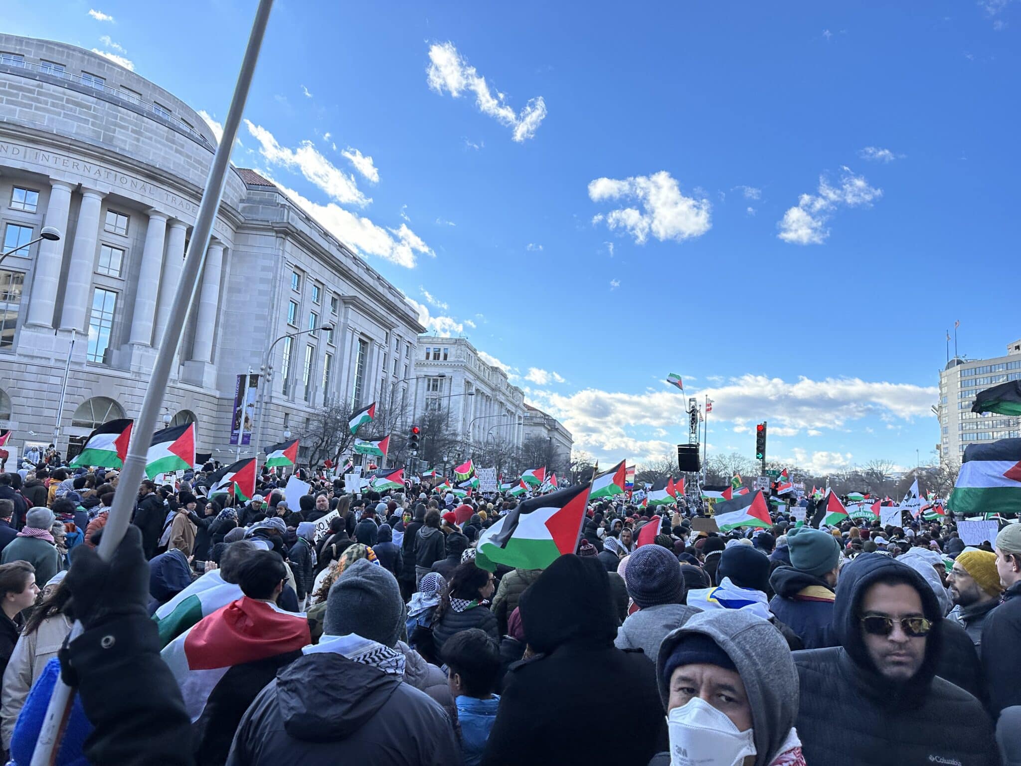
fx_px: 708
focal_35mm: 24
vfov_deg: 56.8
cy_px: 383
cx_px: 510
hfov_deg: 71.6
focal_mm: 6.86
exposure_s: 1/2525
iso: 80
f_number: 1.78
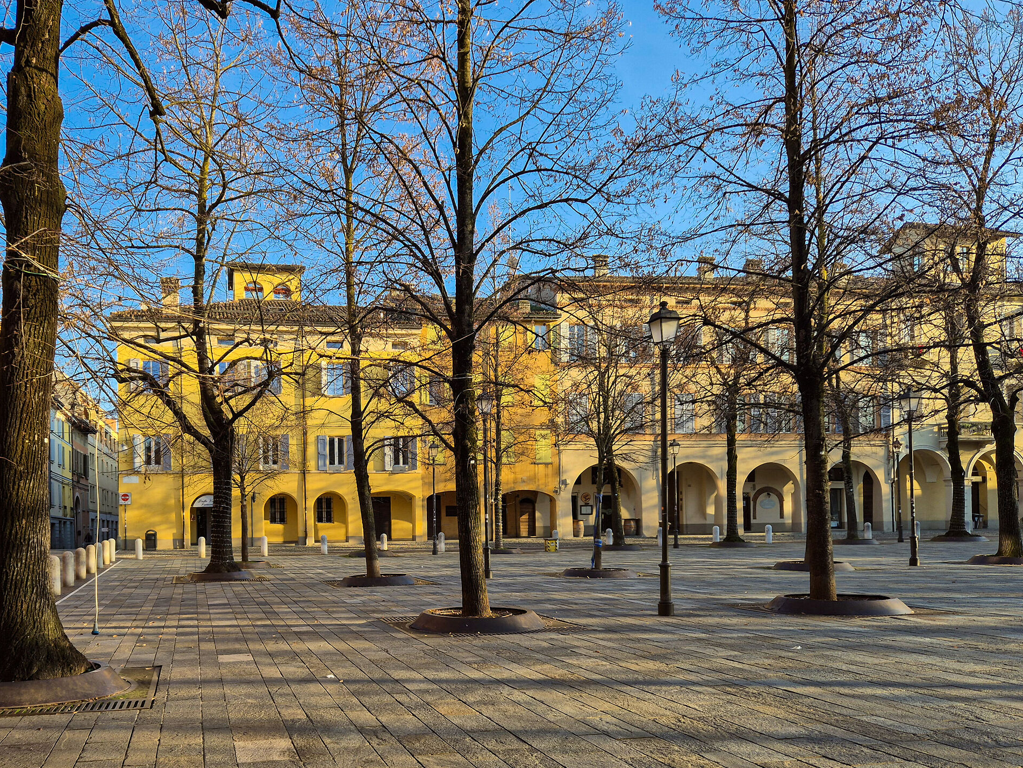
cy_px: 473
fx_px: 857
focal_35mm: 29
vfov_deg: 47.9
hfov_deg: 60.9
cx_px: 389
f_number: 1.8
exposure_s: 1/495
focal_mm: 5.4
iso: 25
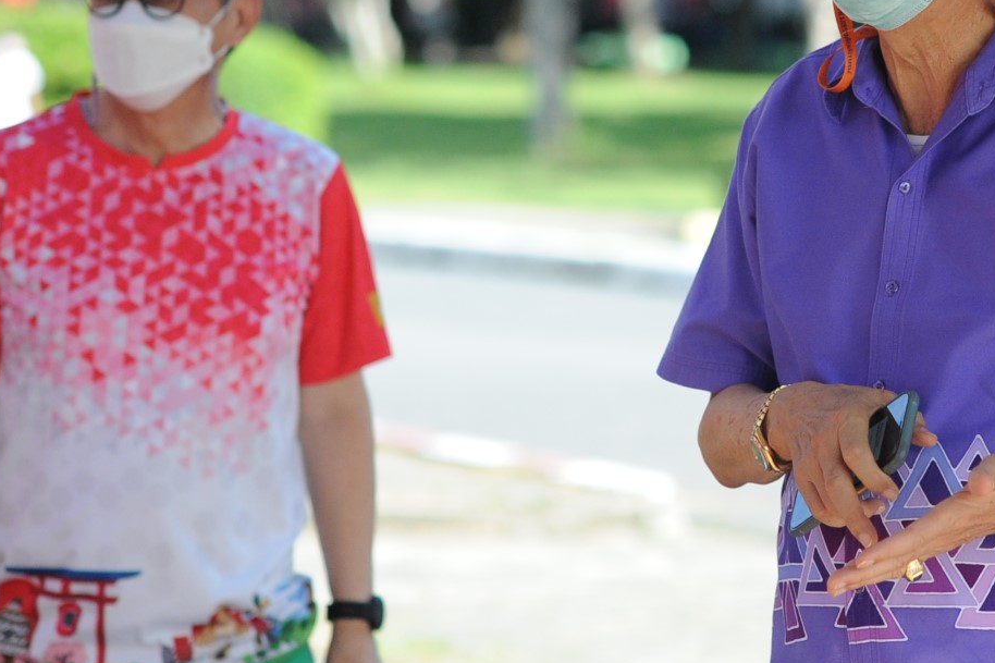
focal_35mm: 186
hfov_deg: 11.0
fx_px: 5140
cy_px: 94
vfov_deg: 7.4
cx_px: 920
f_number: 2.8
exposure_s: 1/8000
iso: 1600
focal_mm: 85
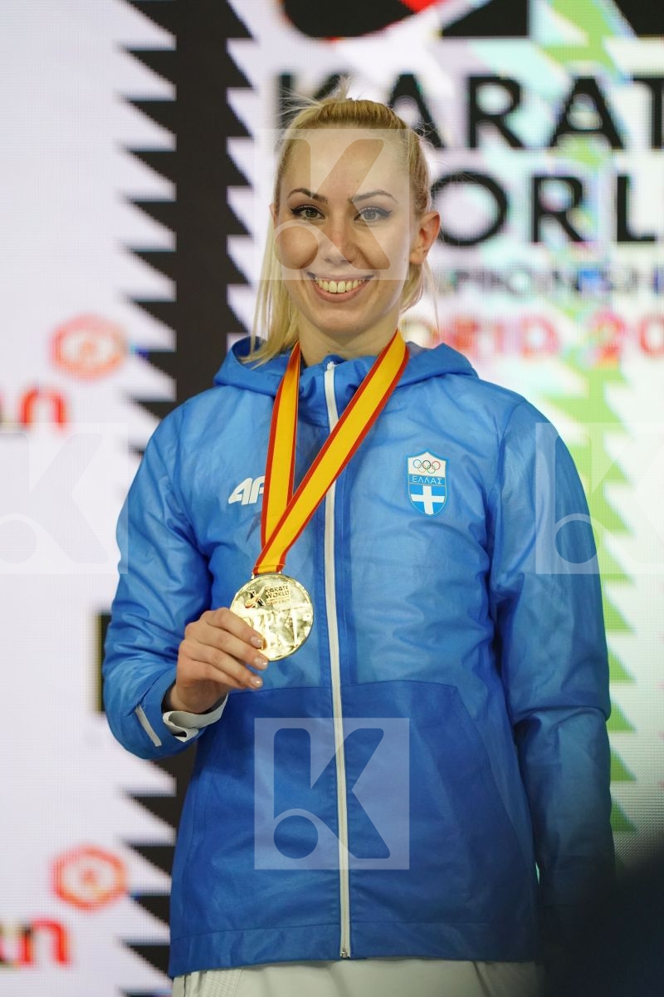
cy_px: 498
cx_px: 332
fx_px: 11066
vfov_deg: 5.2
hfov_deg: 3.4
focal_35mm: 400
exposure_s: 1/500
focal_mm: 400
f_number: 2.8
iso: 4000
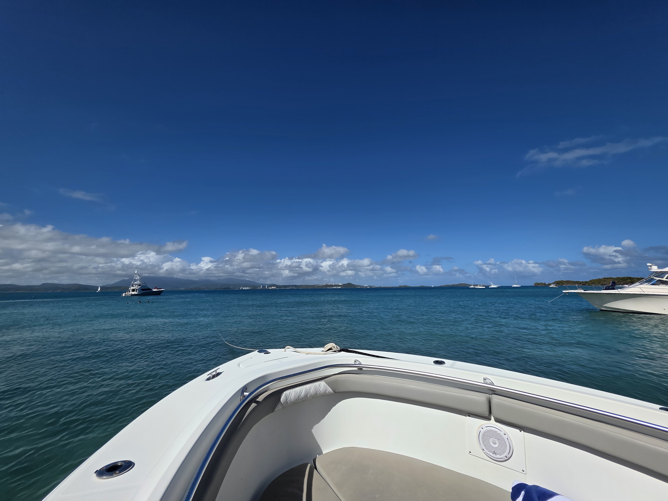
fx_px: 251
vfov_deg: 89.9
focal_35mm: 13
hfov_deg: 106.2
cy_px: 250
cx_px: 334
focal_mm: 2.2
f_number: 1.9
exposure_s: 1/4865
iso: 40
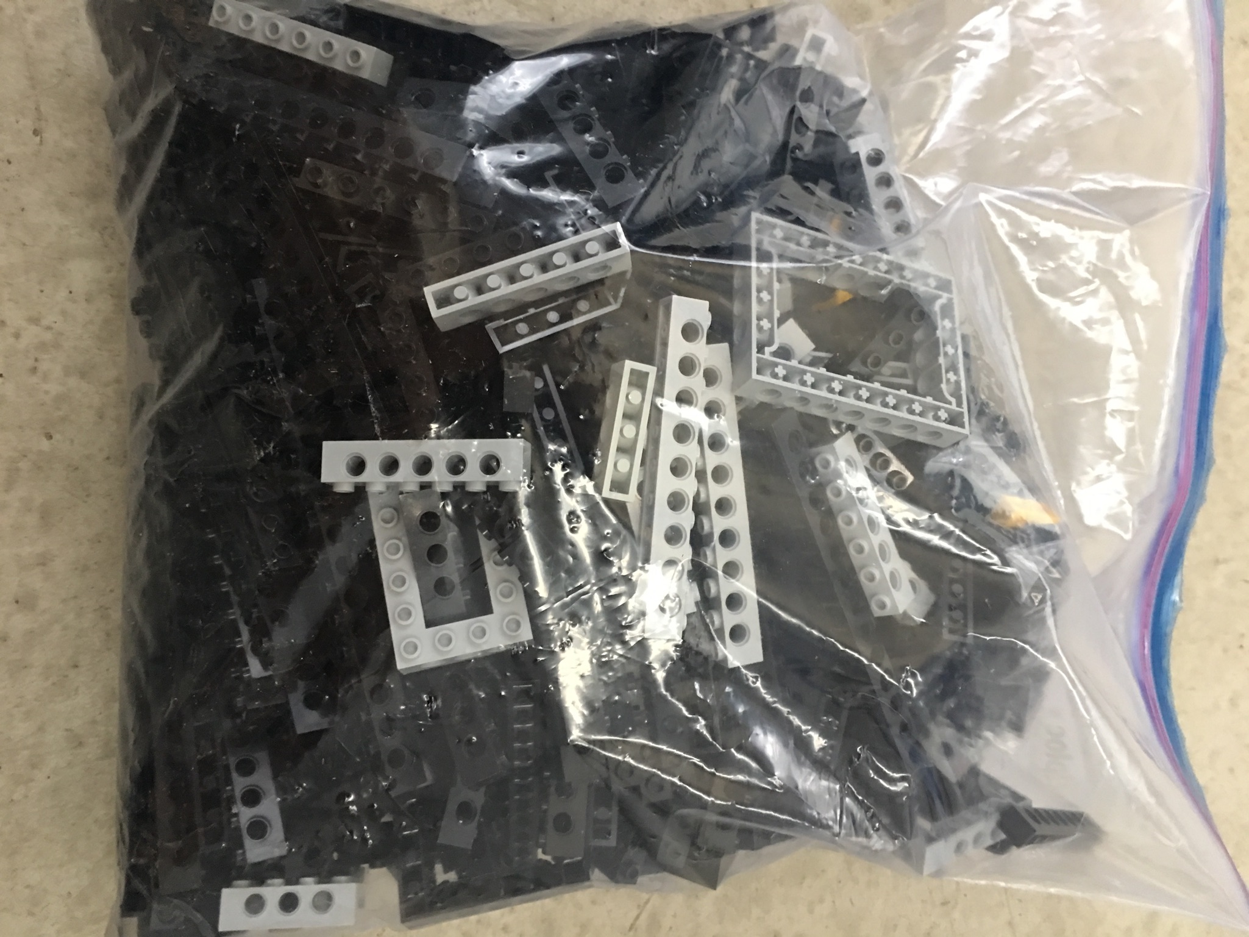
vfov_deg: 48.2
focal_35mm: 29
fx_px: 1046
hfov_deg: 61.7
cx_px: 624
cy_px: 468
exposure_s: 1/4
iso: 64
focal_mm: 4.15
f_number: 2.2
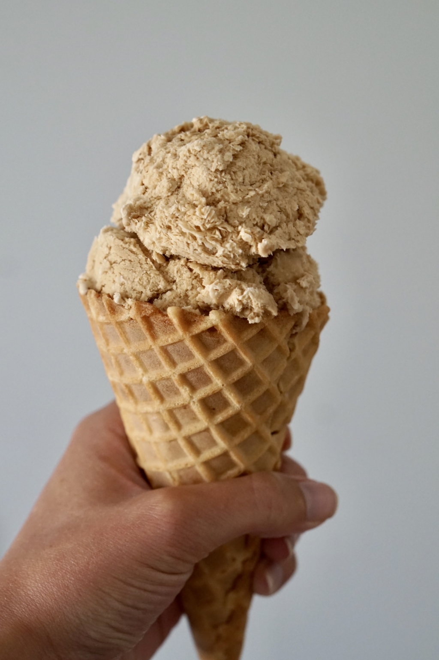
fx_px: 1373
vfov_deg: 27.0
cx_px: 220
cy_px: 330
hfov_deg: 18.2
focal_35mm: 75
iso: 1000
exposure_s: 1/80
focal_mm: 50
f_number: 4
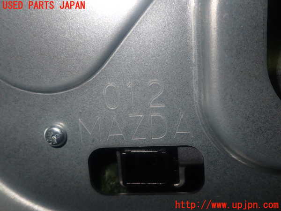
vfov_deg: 37.7
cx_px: 140
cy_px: 106
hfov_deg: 49.0
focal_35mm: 38
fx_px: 308
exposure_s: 1/40
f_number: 10
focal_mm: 6.83
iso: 200
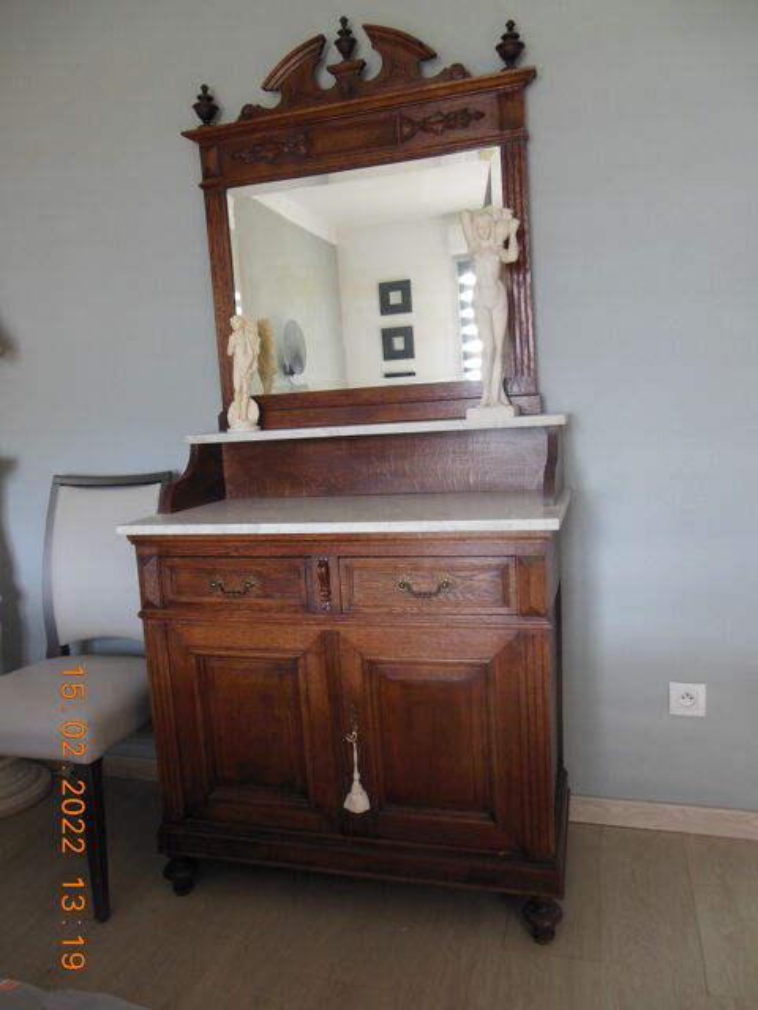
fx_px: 730
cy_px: 505
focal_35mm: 25
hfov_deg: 54.9
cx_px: 379
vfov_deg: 69.4
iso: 200
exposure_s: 1/30
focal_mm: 4.5
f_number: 3.2
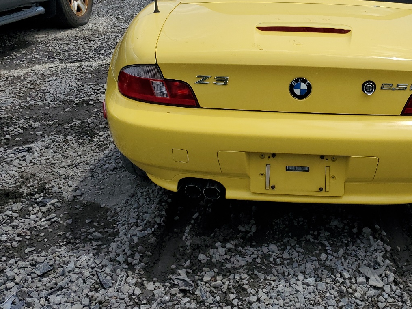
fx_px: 488
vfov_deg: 34.6
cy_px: 92
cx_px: 303
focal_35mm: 41
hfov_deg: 44.4
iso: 50
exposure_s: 1/10000
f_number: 1.5
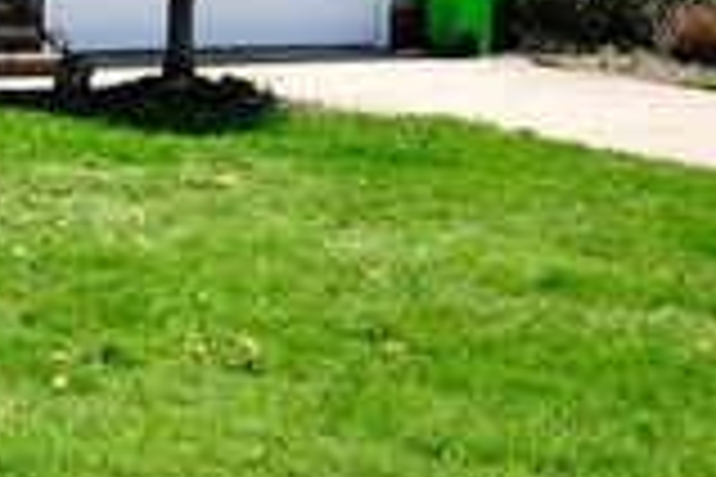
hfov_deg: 19.8
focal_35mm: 91
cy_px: -110
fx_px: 1810
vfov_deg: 14.5
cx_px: -315
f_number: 4
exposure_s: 1/640
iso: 100
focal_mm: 10.8
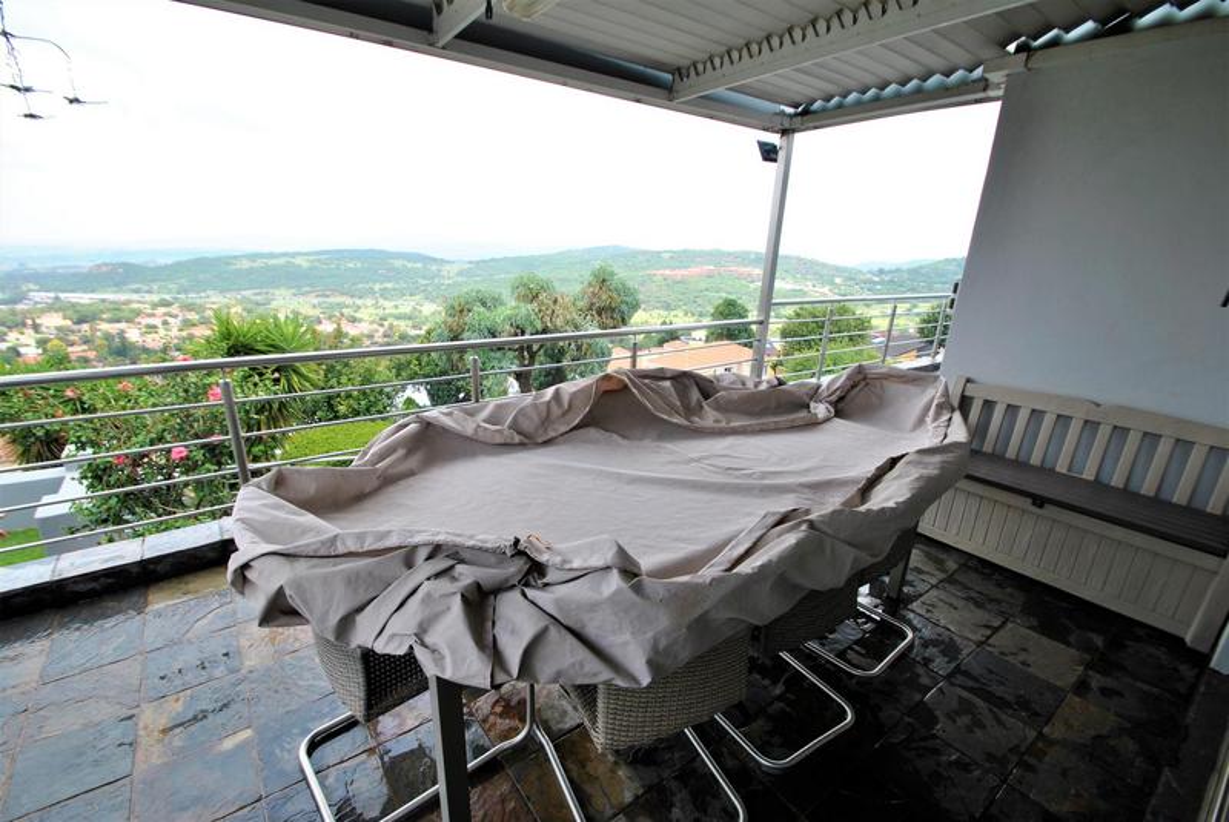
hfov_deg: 100.3
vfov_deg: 77.4
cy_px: 411
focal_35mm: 15
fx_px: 513
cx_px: 614
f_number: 5.6
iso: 110
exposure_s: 1/125
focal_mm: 10
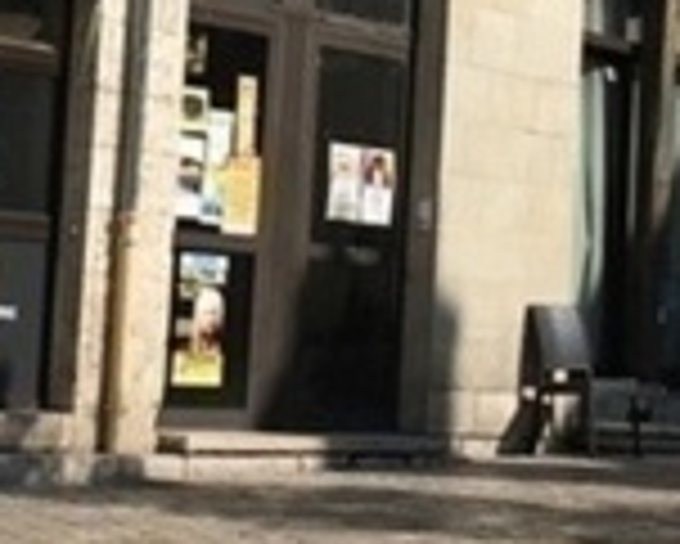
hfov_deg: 13.4
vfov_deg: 10.4
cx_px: 261
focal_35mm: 144
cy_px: -243
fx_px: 2900
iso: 25
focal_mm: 4.15
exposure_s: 1/2747
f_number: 2.2
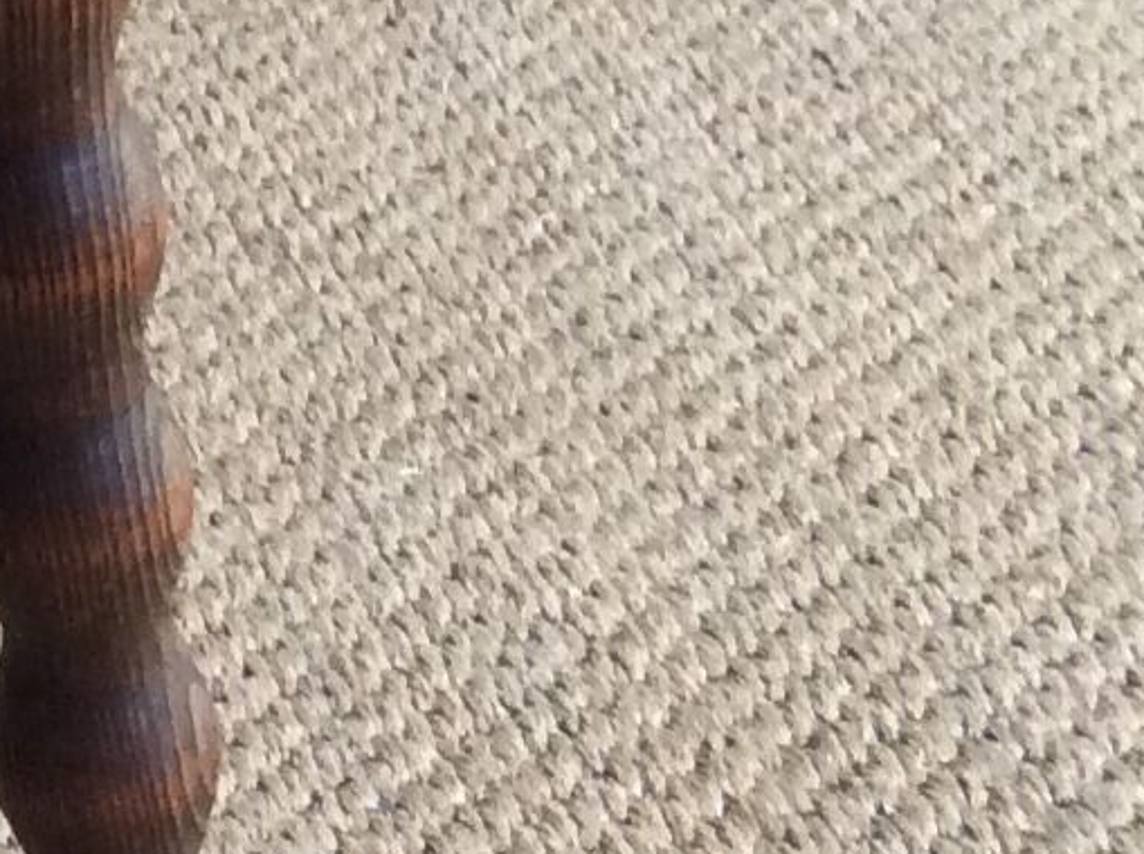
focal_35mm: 163
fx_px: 5378
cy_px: 364
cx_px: -890
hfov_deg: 11.3
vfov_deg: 9.1
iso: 100
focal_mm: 3.3
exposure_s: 1/25
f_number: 2.4
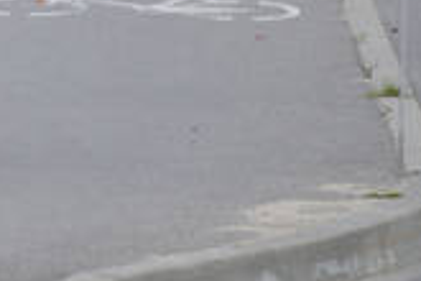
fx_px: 9086
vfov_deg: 1.8
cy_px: -252
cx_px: -316
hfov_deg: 2.6
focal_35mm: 777
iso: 400
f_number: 4
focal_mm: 200
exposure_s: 1/2500
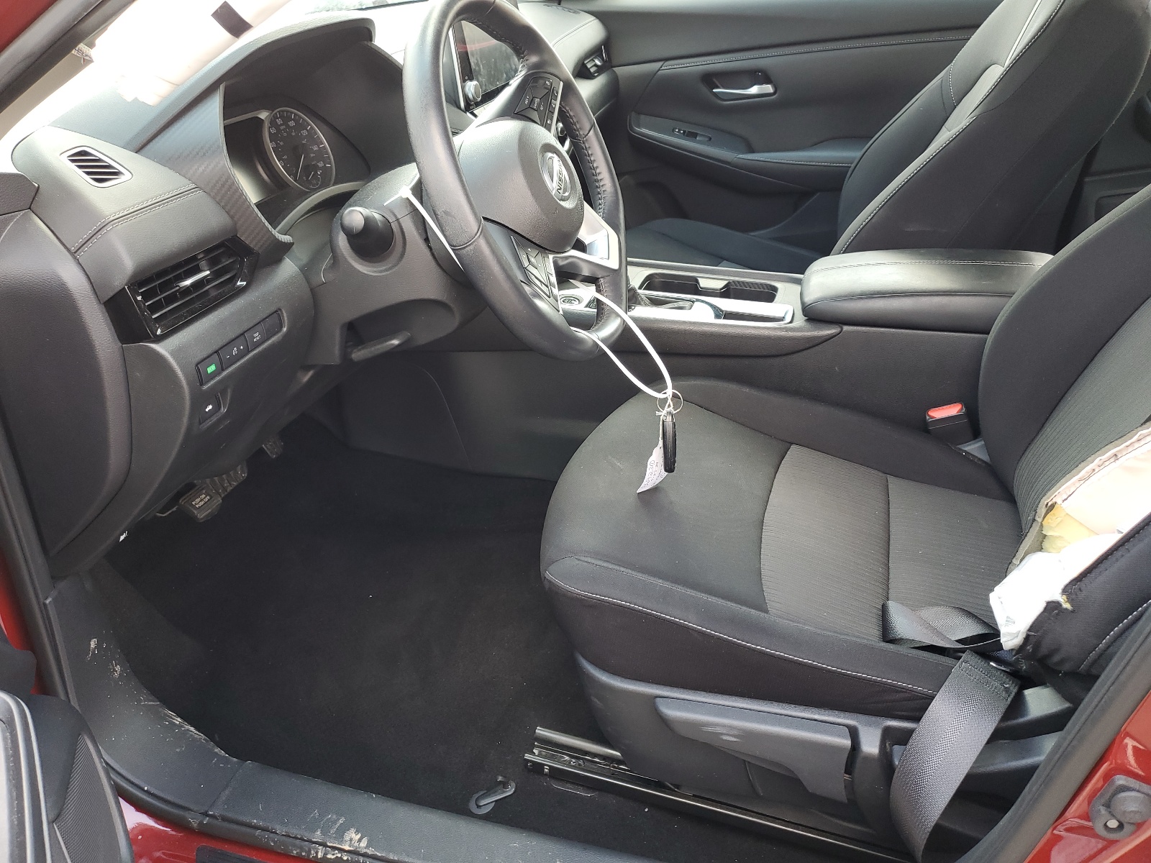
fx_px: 865
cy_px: 432
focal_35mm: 26
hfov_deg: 67.3
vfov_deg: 53.1
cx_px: 576
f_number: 1.5
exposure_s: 1/120
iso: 57
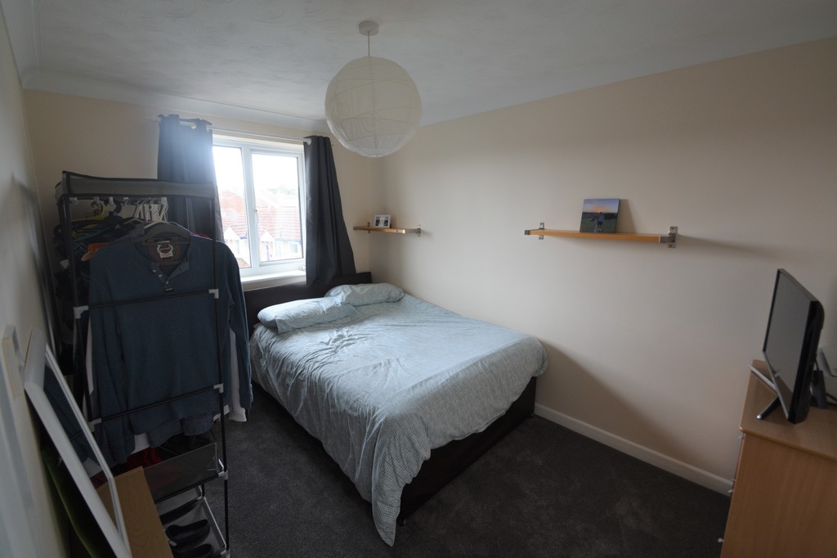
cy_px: 279
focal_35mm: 15
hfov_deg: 100.4
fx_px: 349
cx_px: 418
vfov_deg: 77.3
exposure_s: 1/60
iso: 400
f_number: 8
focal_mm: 10
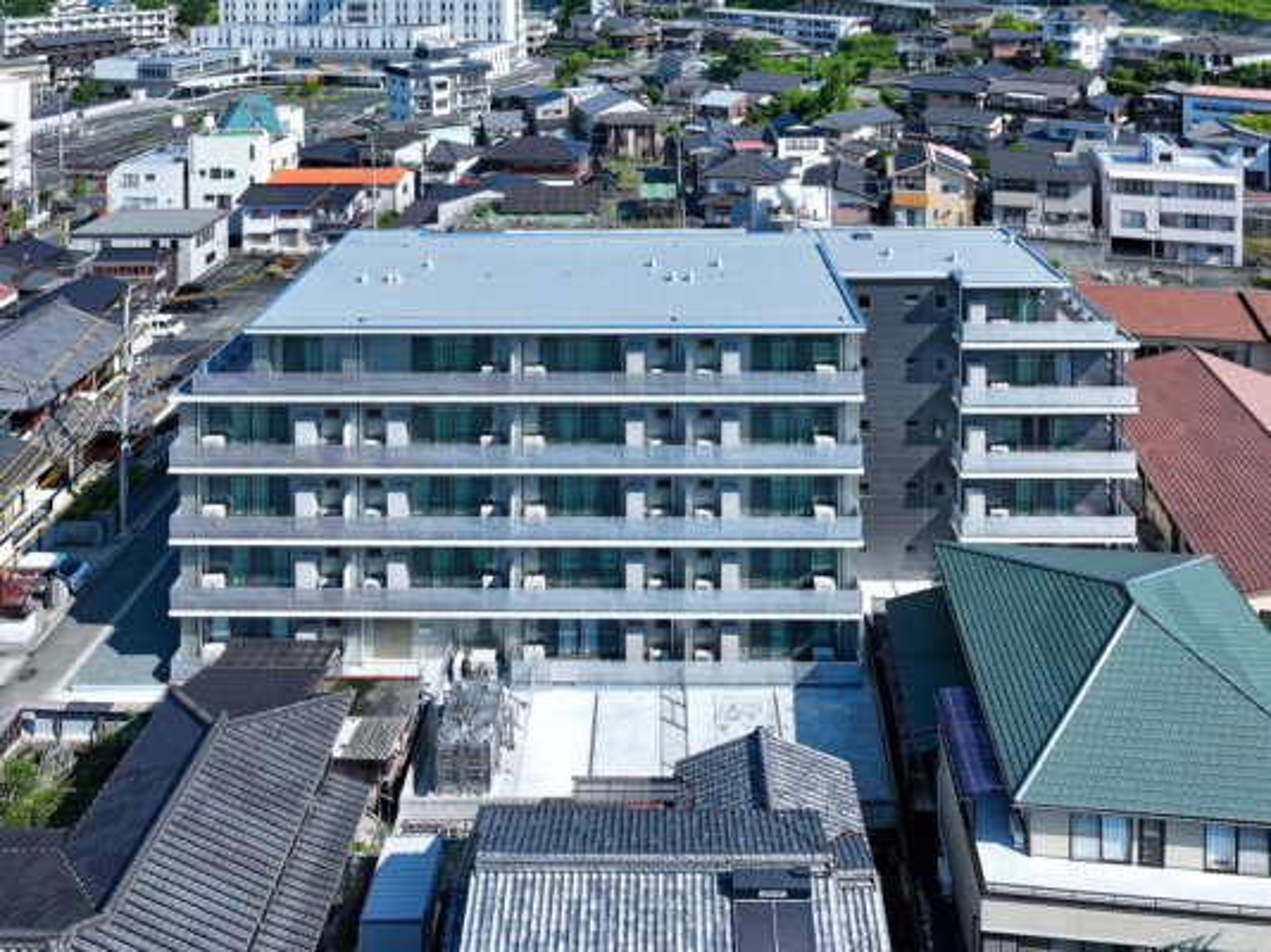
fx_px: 881
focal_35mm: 24
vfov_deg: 56.8
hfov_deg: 71.6
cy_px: 476
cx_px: 636
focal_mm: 12.29
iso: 110
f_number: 2.8
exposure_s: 1/2000
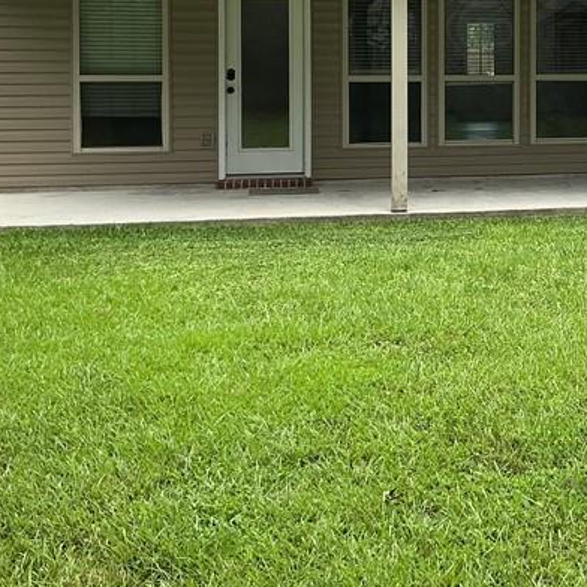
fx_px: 1285
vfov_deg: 25.1
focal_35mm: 67
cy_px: 84
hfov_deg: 24.2
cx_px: 630
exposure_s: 1/491
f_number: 1.8
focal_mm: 3
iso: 25
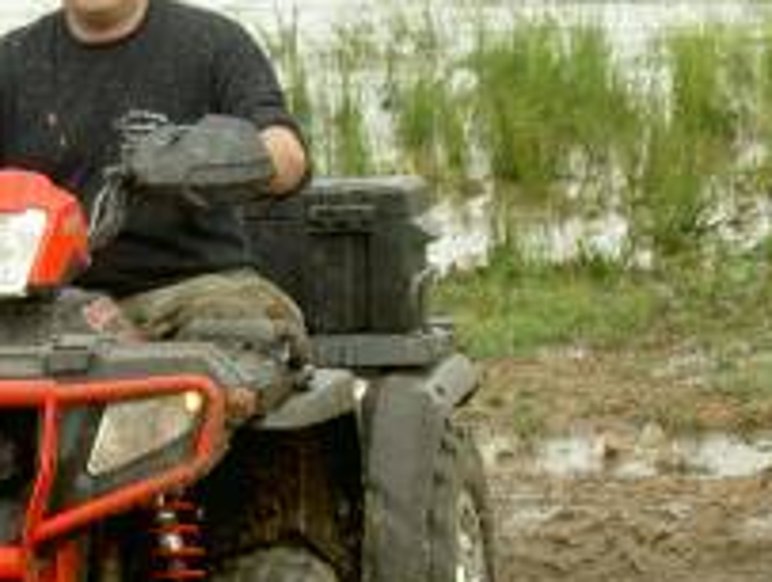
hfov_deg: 11.3
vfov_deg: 8.6
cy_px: 418
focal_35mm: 173
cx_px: -34
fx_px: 3865
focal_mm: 11.3
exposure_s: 1/200
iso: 50
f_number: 3.3
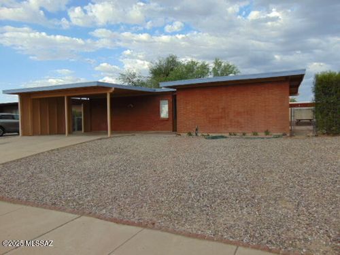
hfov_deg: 69.4
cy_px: 128
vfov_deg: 54.9
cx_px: 170
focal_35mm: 25
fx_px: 246
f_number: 3
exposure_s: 1/640
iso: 80
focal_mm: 4.5
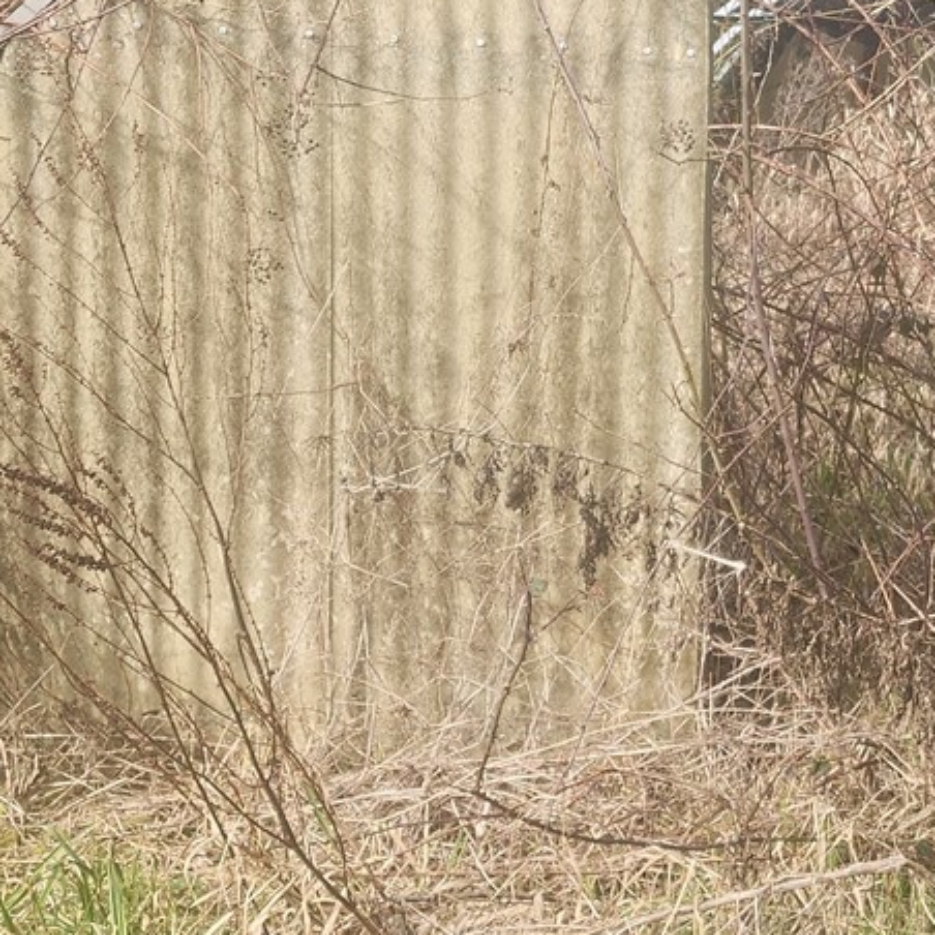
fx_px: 2200
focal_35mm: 72
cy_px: 275
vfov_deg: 23.8
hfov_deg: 22.5
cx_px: 1045
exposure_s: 1/247
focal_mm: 6.4
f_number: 1.8
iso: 12
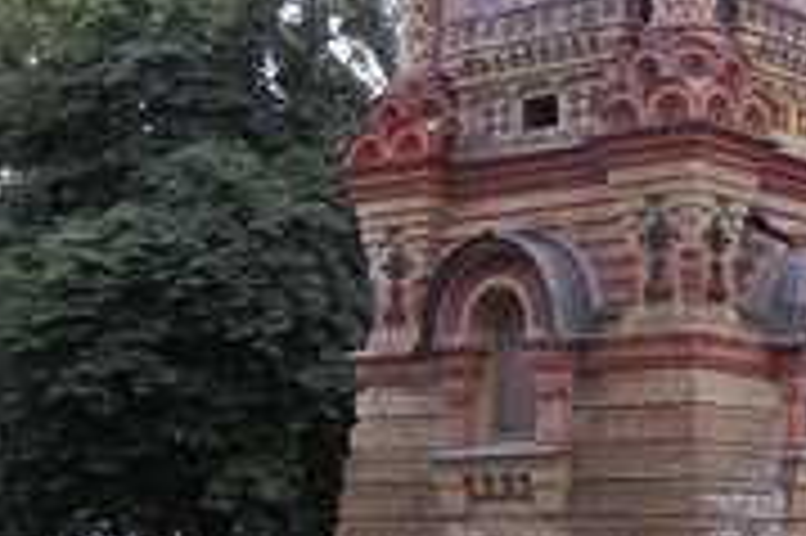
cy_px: 56
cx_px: 601
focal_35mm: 97
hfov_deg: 20.9
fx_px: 2170
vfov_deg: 13.9
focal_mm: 22
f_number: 8
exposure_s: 1/250
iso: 200
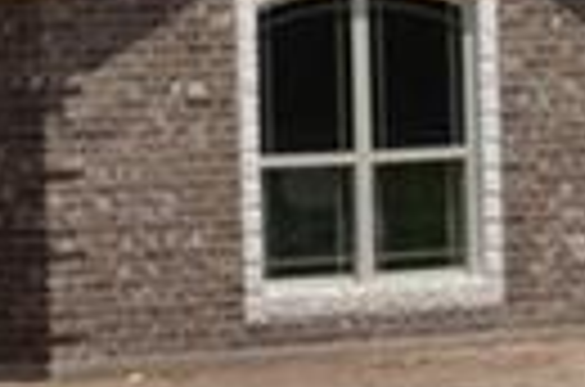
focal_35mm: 355
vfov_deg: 3.9
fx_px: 5755
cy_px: 171
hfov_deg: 5.5
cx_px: -1107
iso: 400
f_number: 11
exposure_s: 1/500
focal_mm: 30
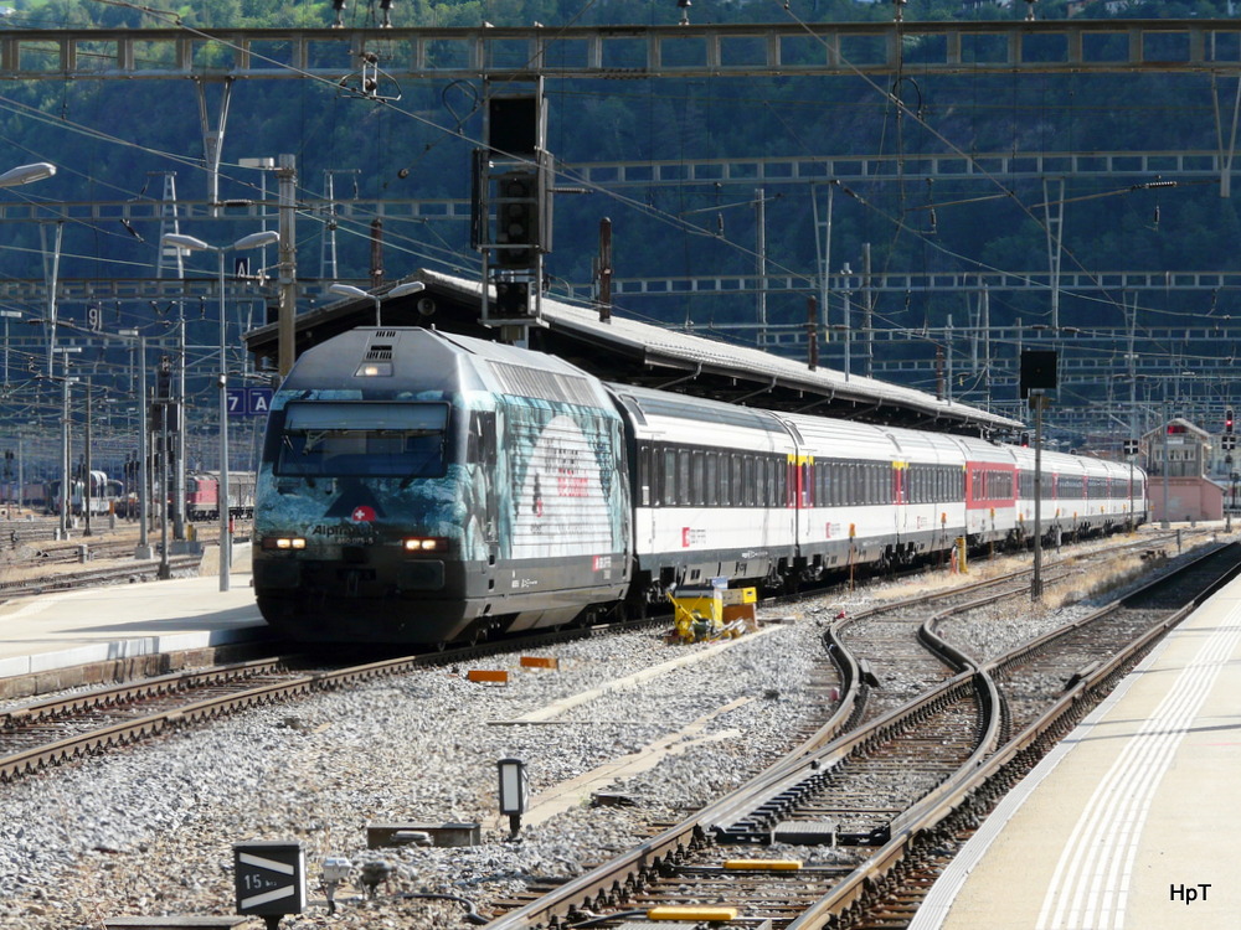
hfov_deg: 13.7
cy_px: 465
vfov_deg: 10.3
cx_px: 620
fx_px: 5162
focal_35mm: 144
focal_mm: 23.7
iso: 100
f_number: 5.6
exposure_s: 1/250
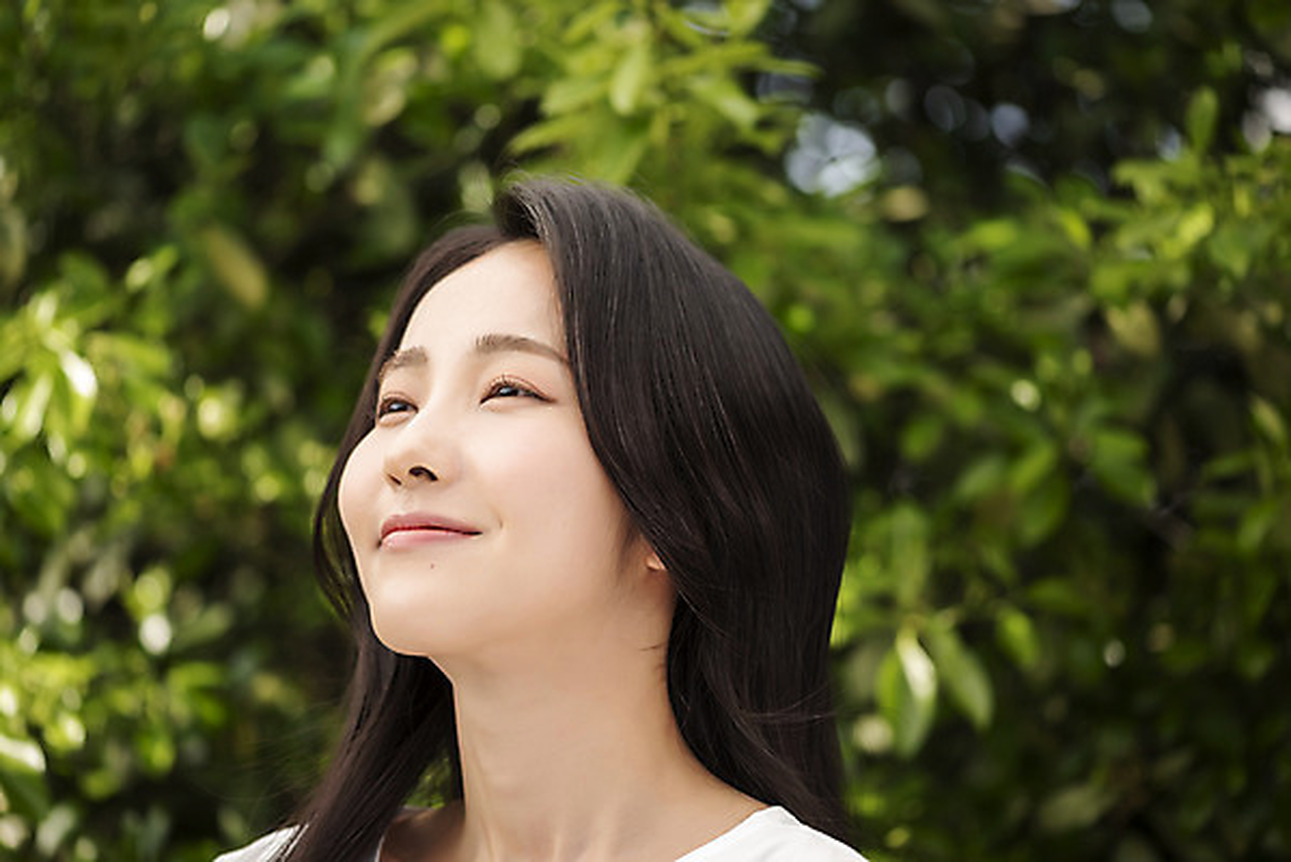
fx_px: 3767
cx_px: 646
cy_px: 431
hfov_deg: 19.4
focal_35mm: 105
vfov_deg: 13.1
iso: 100
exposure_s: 1/400
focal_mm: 105
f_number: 4
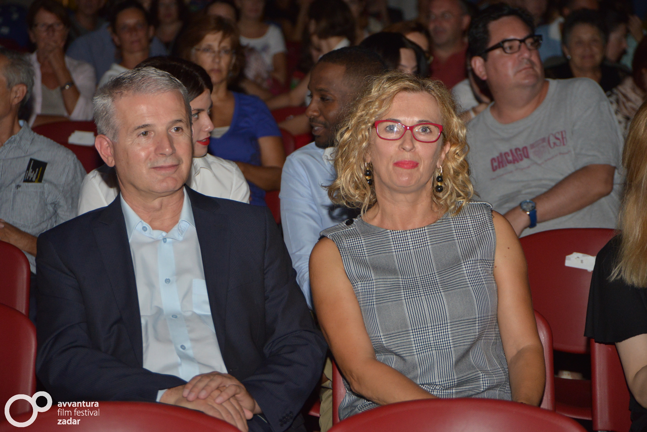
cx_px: 324
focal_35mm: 110
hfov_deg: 18.6
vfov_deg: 12.5
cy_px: 216
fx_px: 1978
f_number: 6.3
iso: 2000
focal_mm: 110
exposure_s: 1/125
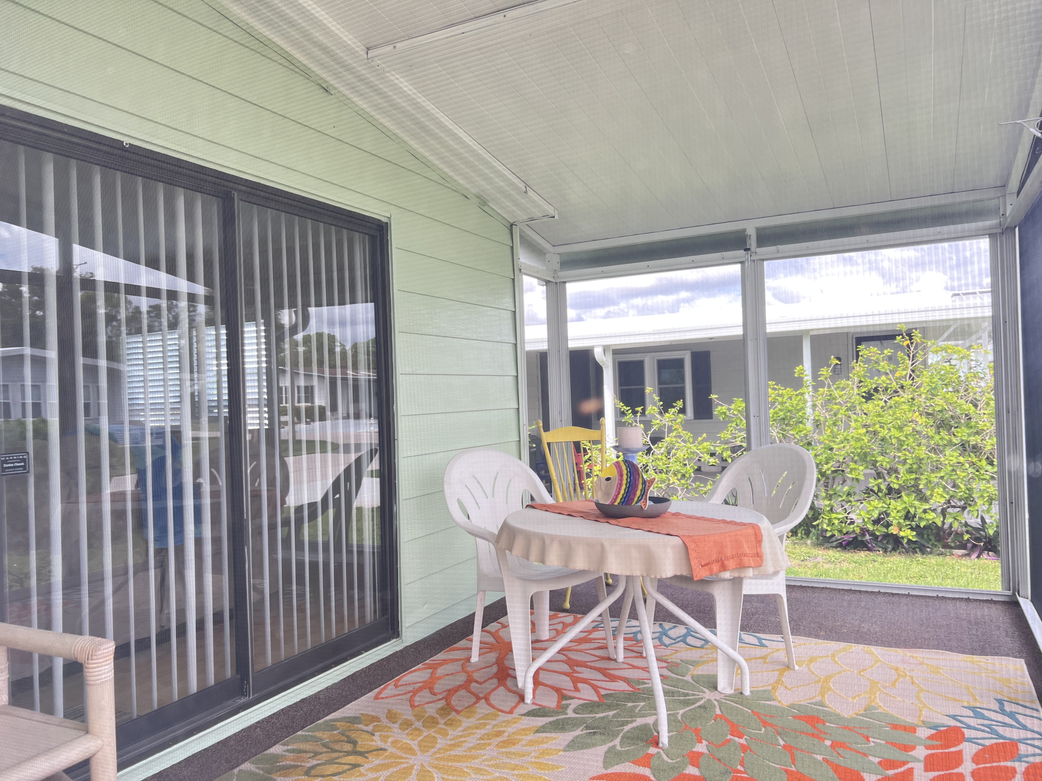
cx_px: 521
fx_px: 783
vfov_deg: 53.1
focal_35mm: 26
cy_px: 390
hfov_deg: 67.3
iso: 50
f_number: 1.5
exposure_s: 1/206
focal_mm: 5.7
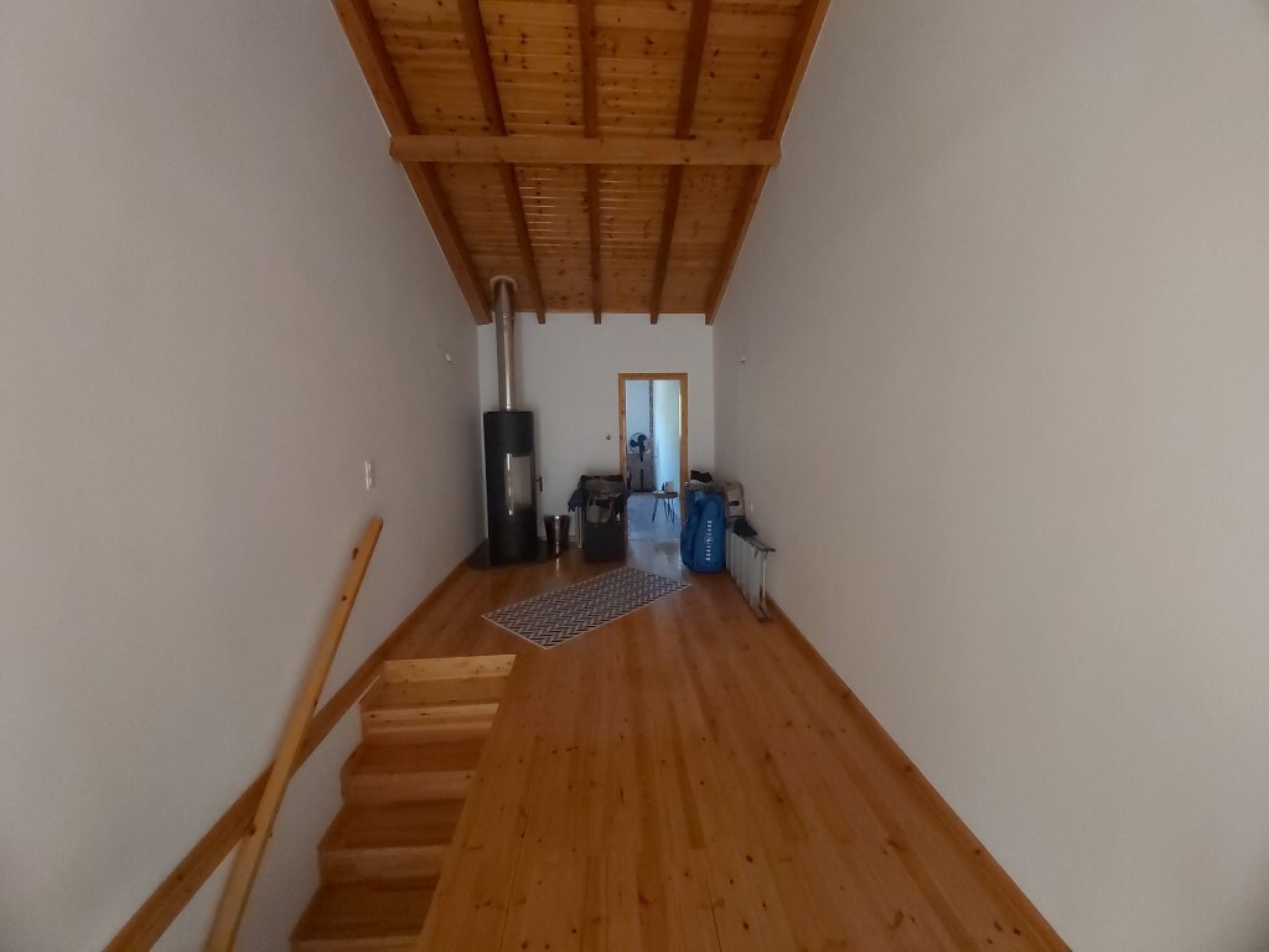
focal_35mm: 12
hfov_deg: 110.5
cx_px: 634
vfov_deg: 94.5
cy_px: 476
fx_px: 440
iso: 200
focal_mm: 1.42
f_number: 2.2
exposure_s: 1/30
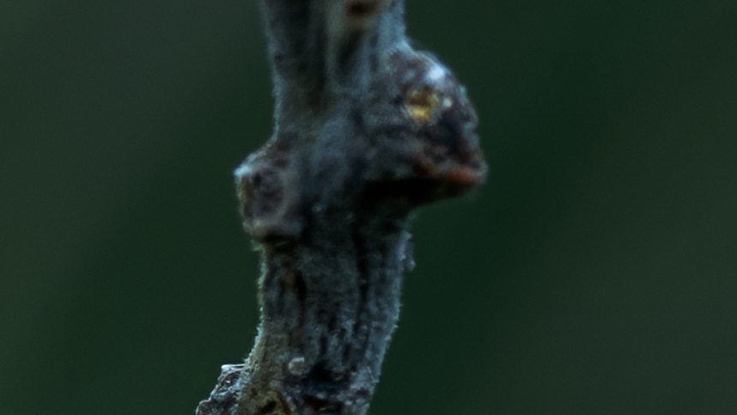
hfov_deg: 2.7
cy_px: 1541
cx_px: -1437
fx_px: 15441
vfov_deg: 1.5
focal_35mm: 790
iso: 200
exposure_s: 1/125
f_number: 4
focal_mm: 60
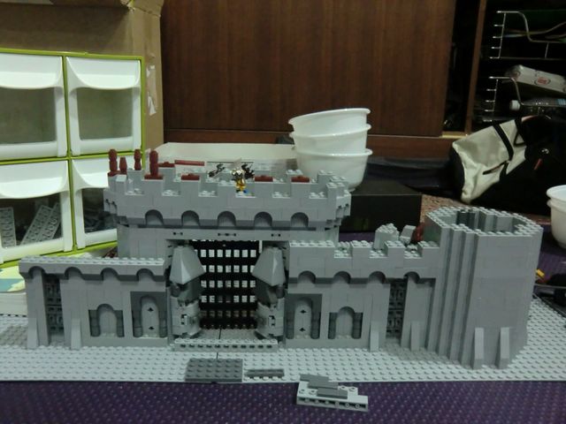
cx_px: 283
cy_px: 212
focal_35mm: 29
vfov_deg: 48.2
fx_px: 474
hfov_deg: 61.7
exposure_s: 1/15
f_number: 3.5
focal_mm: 5.2
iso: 800
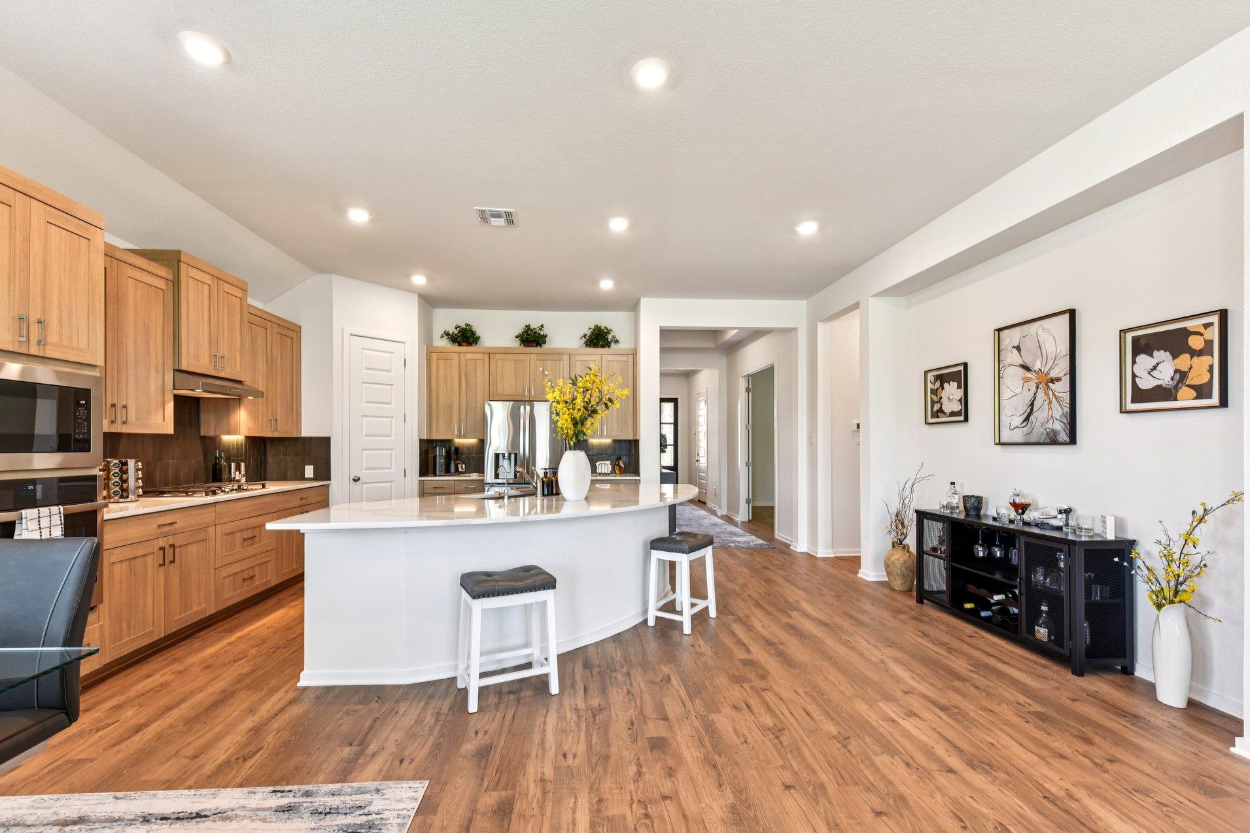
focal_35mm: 15
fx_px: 521
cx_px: 597
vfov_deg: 77.3
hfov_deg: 100.3
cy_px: 433
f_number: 8
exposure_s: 1/15
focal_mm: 14
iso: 280
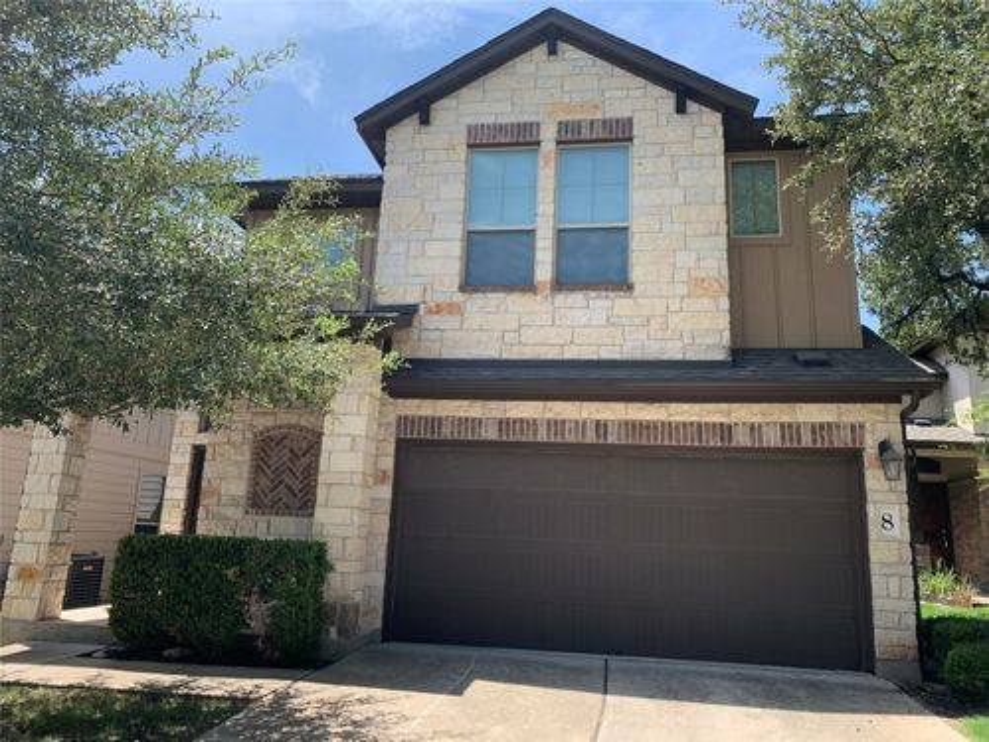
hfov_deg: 67.3
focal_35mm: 26
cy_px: 371
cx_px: 494
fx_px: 743
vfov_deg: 53.1
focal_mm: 4.25
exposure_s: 1/849
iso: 25
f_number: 1.8
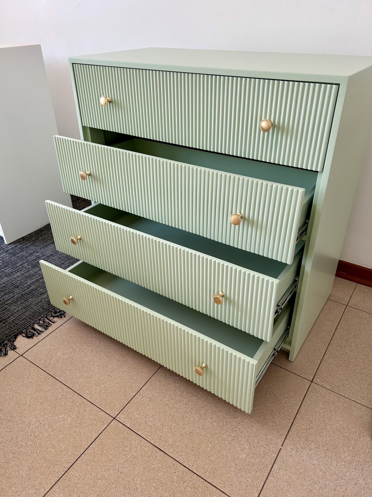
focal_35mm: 26
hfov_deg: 53.1
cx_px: 186
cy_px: 248
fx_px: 373
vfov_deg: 67.3
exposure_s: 1/121
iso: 40
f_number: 1.5
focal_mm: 5.7
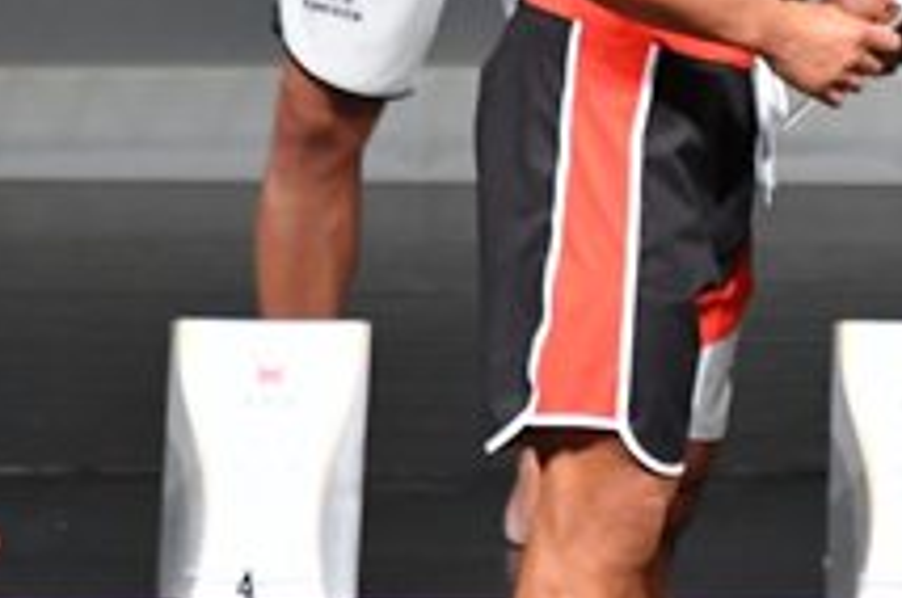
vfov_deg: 1.1
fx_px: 31322
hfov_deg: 1.6
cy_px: 109
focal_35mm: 1252
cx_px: 1195
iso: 5000
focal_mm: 230
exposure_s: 1/400
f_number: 5.6
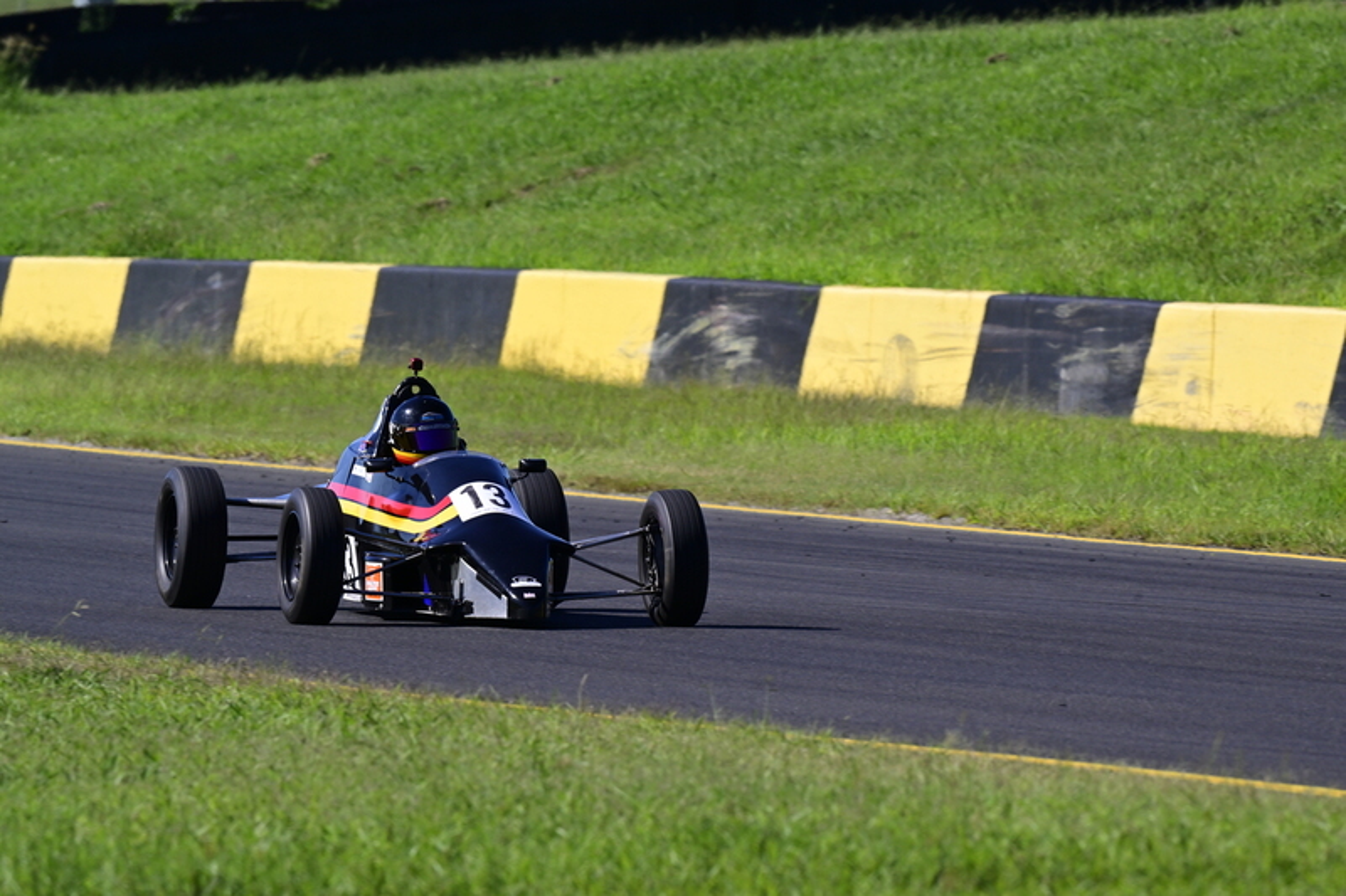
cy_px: 448
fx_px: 19811
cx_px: 673
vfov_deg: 2.6
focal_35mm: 530
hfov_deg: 3.9
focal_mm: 530
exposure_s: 1/640
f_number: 11
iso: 400
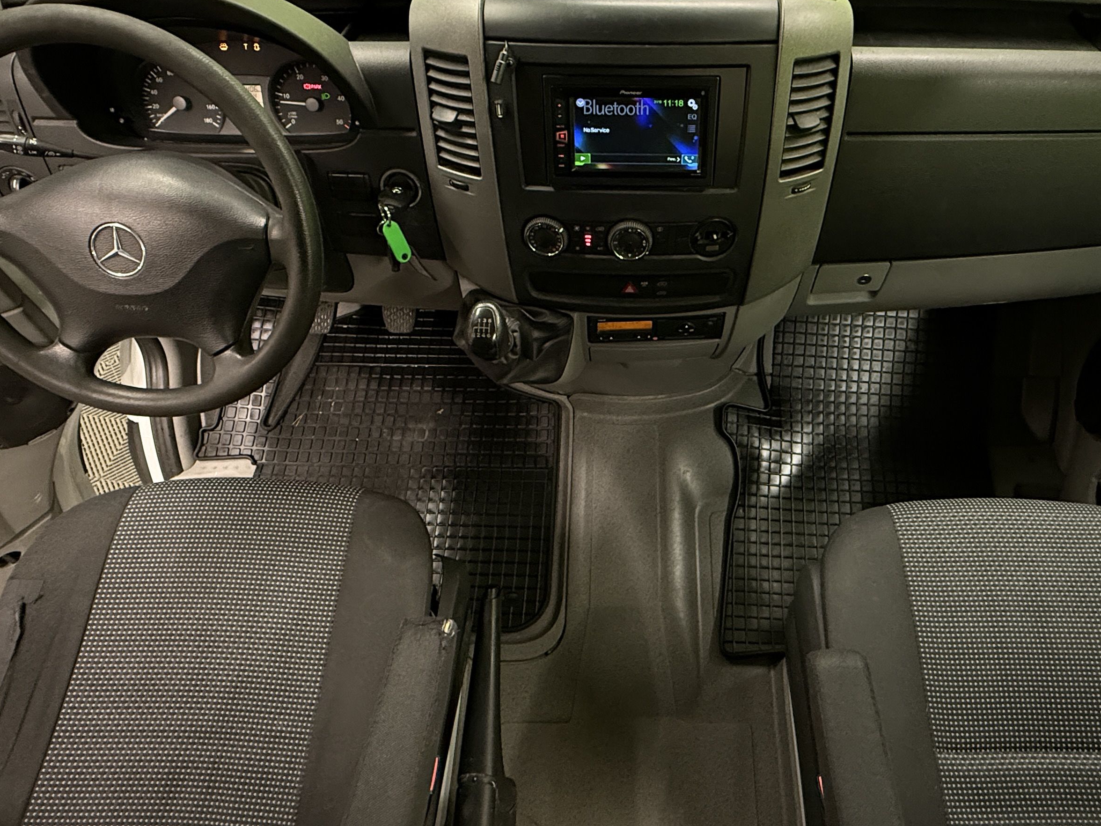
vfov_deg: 56.7
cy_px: 374
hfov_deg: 71.2
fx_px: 763
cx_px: 635
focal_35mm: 24
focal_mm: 2.22
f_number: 2.2
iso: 500
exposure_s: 1/50
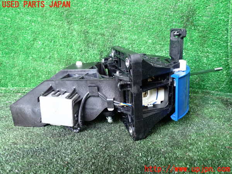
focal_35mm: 30
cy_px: 87
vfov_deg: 46.8
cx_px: 116
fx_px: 201
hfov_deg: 60.0
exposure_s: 1/30
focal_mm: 5.4
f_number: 2.3
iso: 250
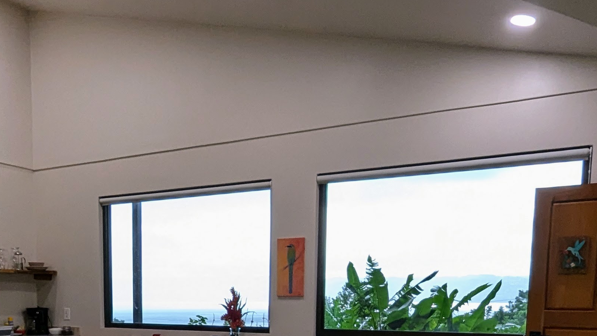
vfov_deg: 30.0
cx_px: 189
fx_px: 570
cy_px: 356
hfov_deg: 53.9
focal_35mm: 36
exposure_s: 1/120
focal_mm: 1.95
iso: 121
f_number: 2.2
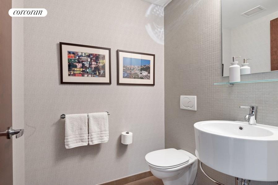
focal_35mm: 19
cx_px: 139
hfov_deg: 86.9
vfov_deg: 64.6
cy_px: 92
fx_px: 147
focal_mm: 19
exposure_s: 1.3
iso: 640
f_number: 14
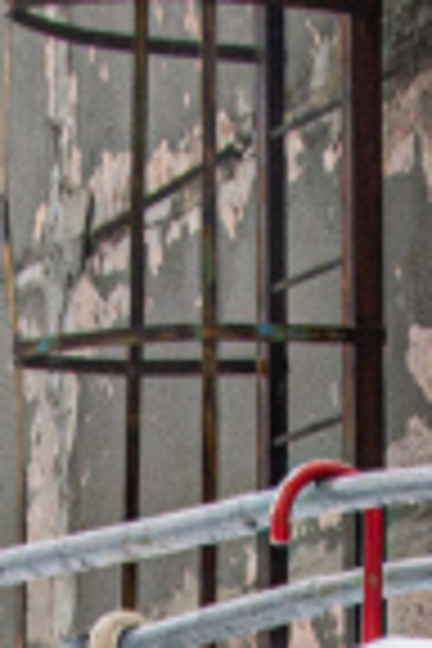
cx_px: 36
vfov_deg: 4.6
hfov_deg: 3.2
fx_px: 7793
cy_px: 1584
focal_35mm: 433
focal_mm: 32
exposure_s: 1/125
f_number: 7.1
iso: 200
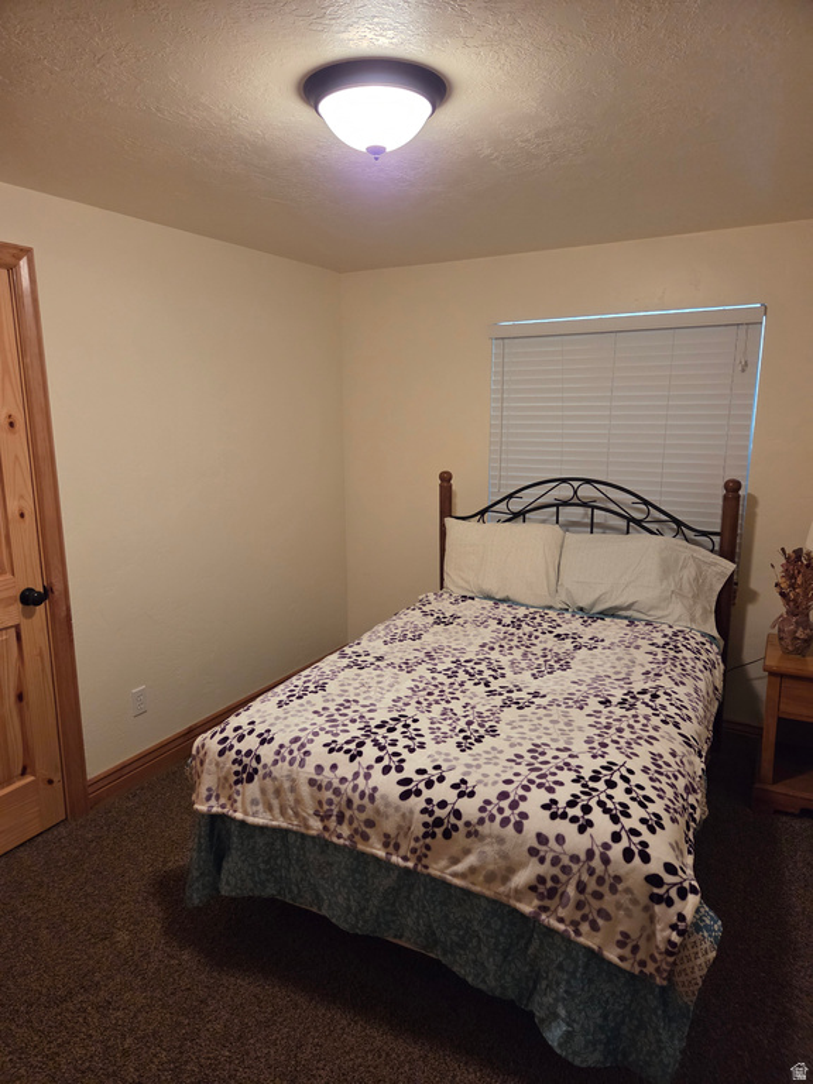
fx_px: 720
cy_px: 542
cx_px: 406
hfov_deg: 58.9
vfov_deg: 73.9
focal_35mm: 23
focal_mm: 5.4
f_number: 1.8
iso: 800
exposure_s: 1/120
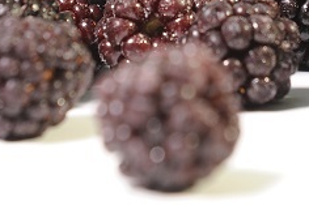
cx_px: 211
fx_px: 2033
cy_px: -54
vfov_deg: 5.8
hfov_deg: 8.7
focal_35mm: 237
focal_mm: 70
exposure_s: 1/100
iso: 800
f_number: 9
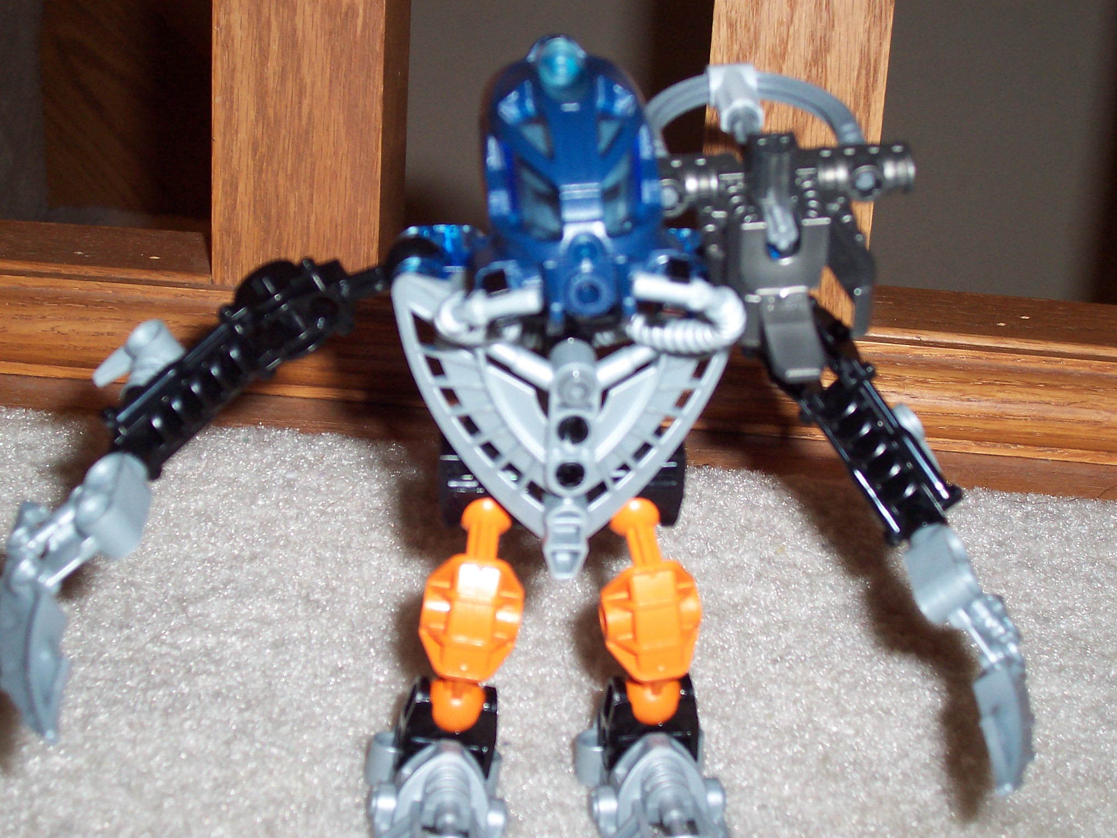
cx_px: 558
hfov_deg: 33.8
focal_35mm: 57
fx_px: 1839
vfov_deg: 25.7
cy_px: 419
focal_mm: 8.6
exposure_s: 1/60
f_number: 3.4
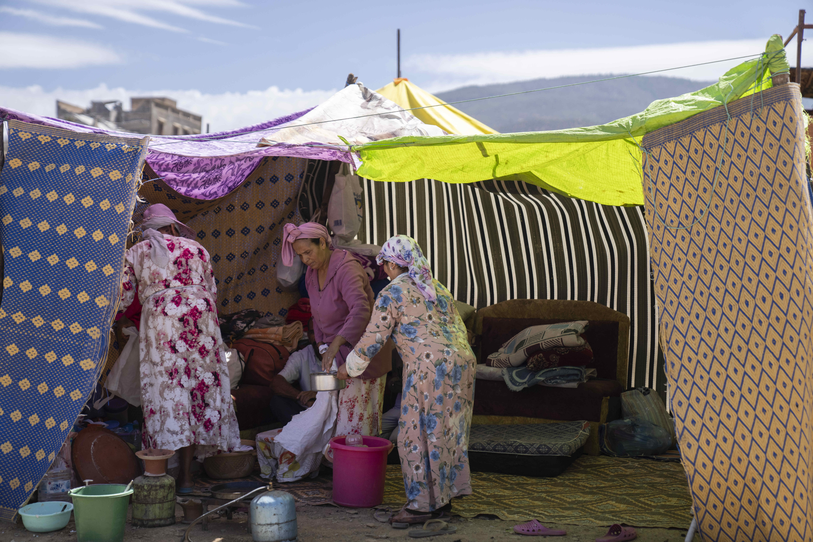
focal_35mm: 69
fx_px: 1558
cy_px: 271
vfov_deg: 19.7
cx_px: 406
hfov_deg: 29.2
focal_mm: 69
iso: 160
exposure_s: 1/4000
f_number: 2.8
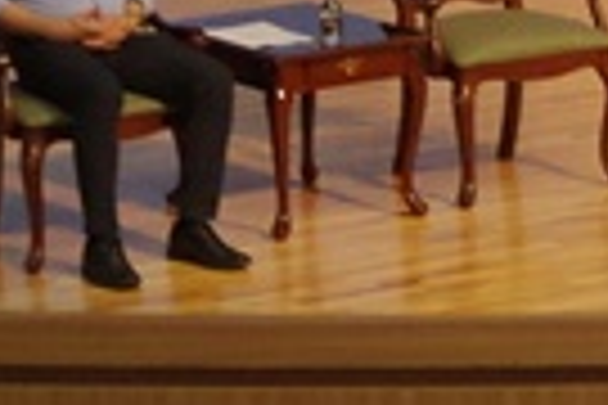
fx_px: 7481
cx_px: 1230
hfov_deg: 4.6
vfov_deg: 3.1
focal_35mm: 443
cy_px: -346
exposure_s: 1/50
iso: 1600
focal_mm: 40
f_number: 7.1
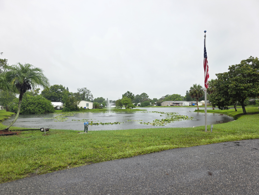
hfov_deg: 73.9
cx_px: 130
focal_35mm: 23
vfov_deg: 58.9
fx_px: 172
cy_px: 98
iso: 16
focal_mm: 6.3
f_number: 1.7
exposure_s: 1/120
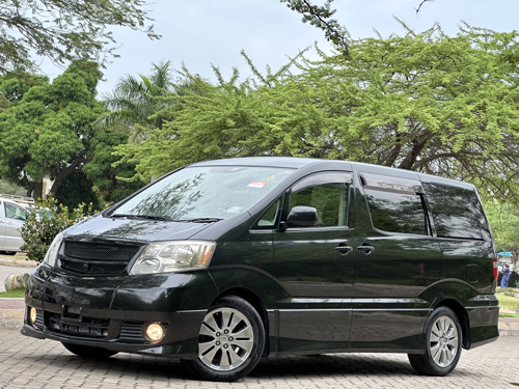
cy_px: 194
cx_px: 260
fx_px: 1154
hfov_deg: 25.3
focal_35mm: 77
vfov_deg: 19.1
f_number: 2.8
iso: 80
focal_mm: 9
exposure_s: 1/99
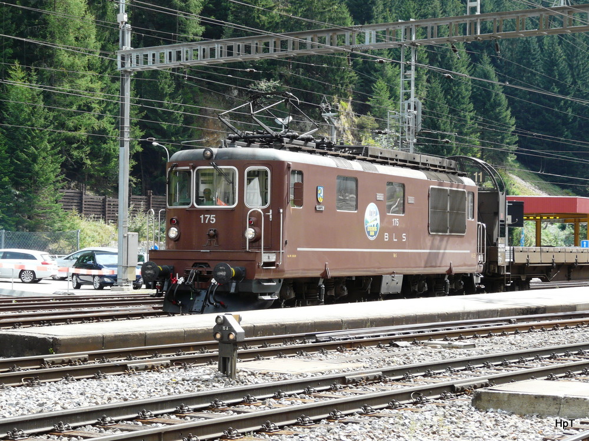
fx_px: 1412
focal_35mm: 83
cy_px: 220
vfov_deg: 17.8
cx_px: 294
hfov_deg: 23.6
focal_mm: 13.6
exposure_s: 1/250
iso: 100
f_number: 4
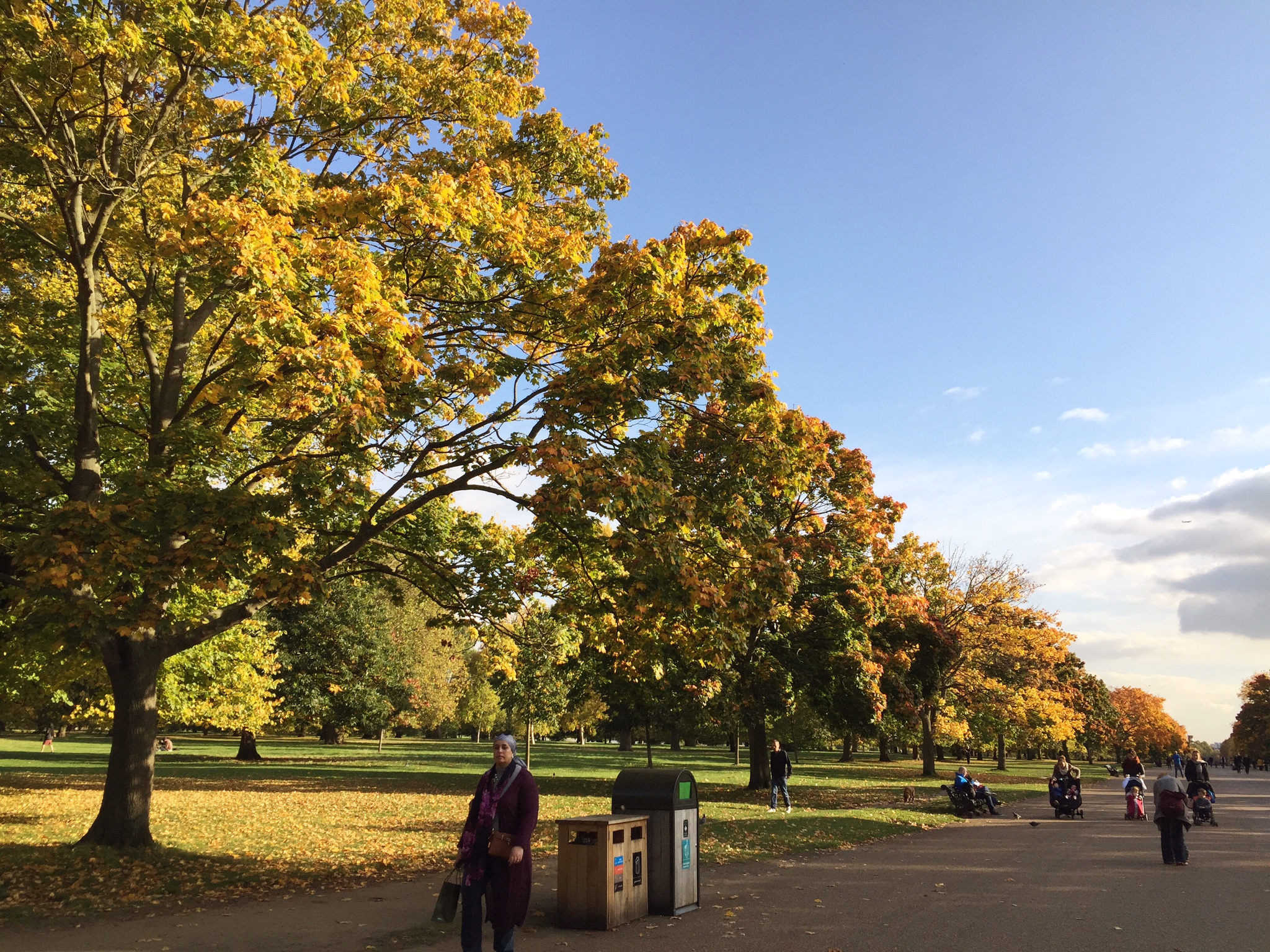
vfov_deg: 48.2
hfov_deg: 61.7
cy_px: 476
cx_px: 635
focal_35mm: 29
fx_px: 1064
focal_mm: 4.15
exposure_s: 1/1163
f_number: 2.2
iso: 32
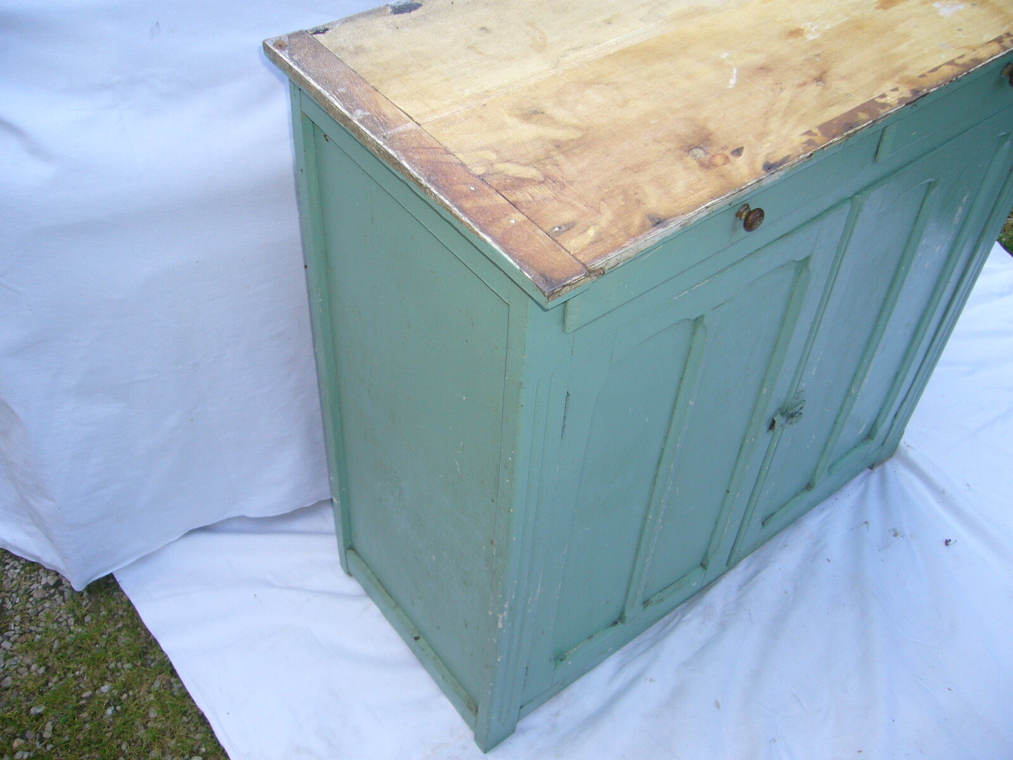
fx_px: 1024
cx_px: 506
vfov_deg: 40.7
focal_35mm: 35
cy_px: 380
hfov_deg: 52.6
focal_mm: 5.8
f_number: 2.8
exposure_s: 1/125
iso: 80
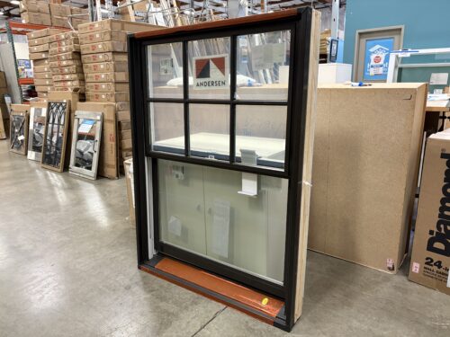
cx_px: 225
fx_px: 338
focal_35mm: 26
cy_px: 168
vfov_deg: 53.1
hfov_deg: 67.3
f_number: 1.6
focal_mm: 5.96
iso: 250
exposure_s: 1/60
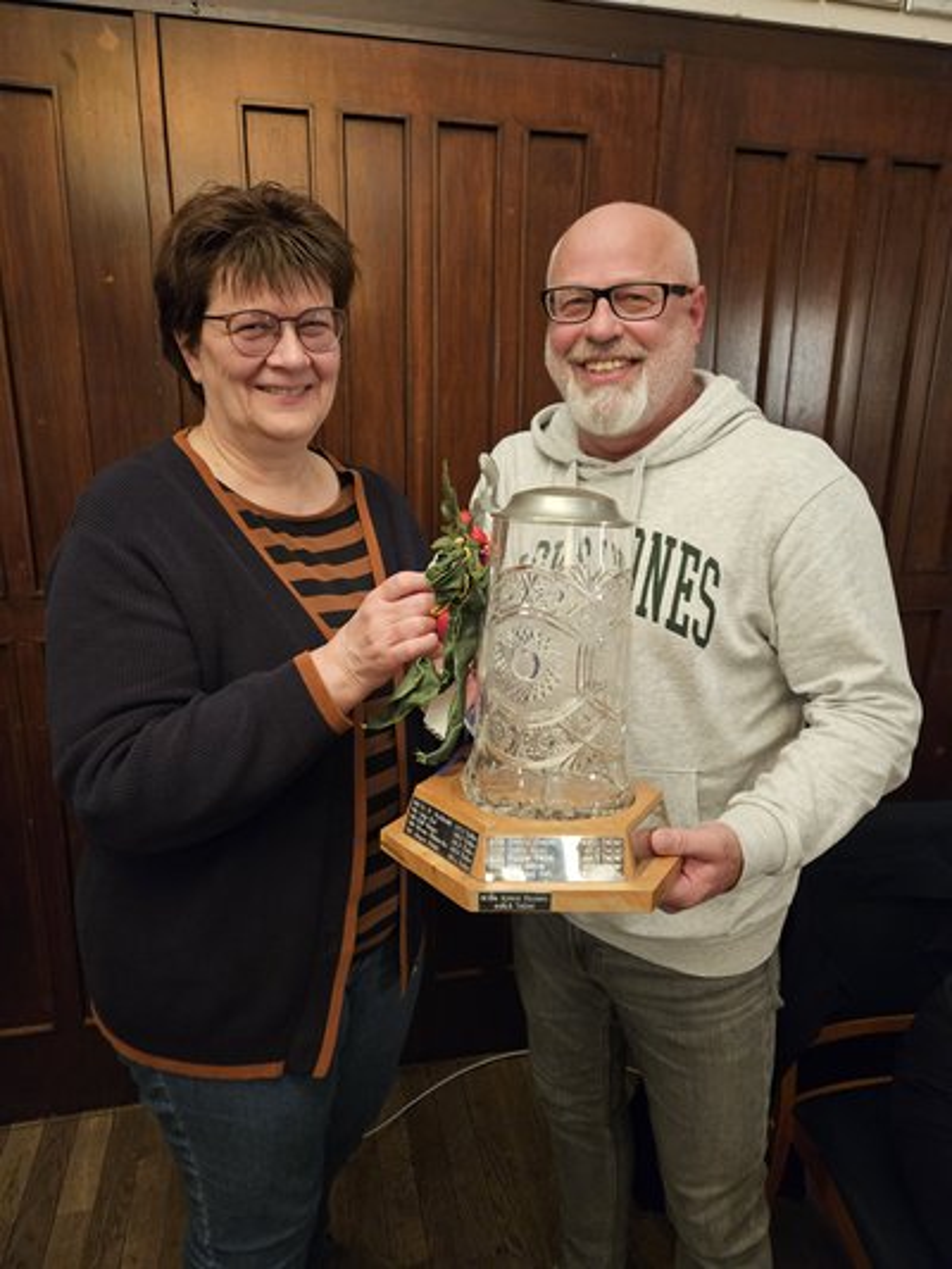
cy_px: 634
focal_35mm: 23
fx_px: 843
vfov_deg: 73.9
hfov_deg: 58.9
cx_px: 476
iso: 640
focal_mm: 5.4
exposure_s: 1/25
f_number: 1.8
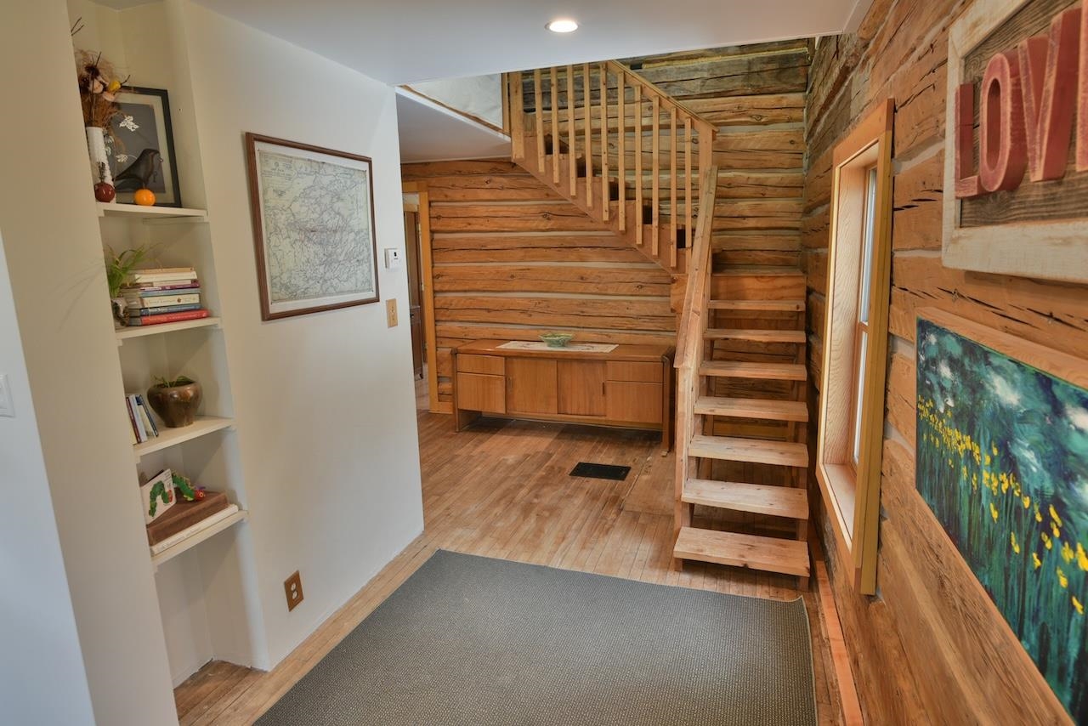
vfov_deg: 62.0
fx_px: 605
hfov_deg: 84.0
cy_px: 363
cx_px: 544
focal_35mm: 20
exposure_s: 1/40
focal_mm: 20
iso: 1250
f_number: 6.3
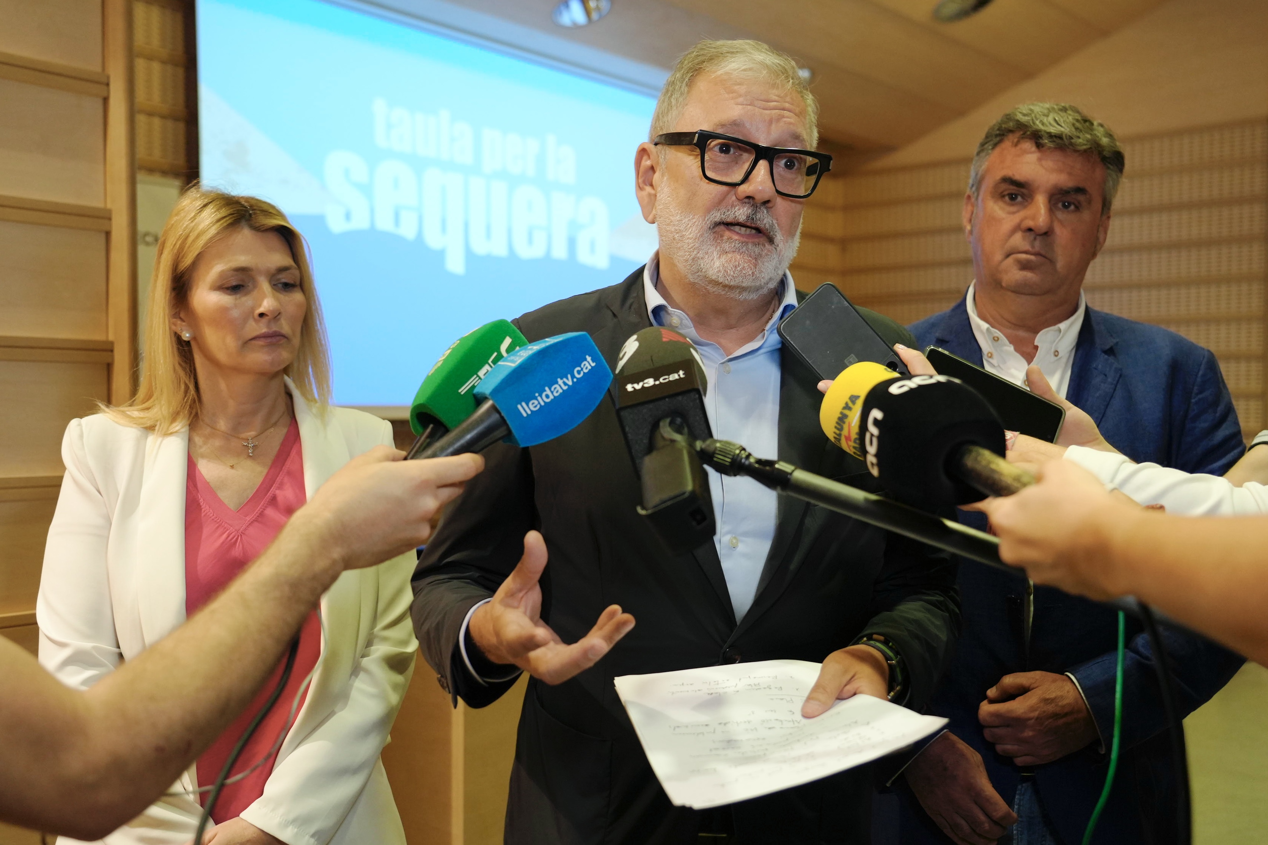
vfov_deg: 37.9
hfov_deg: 54.4
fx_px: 1233
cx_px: 634
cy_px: 422
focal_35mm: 35
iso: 2000
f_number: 4
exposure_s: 1/100
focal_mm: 35
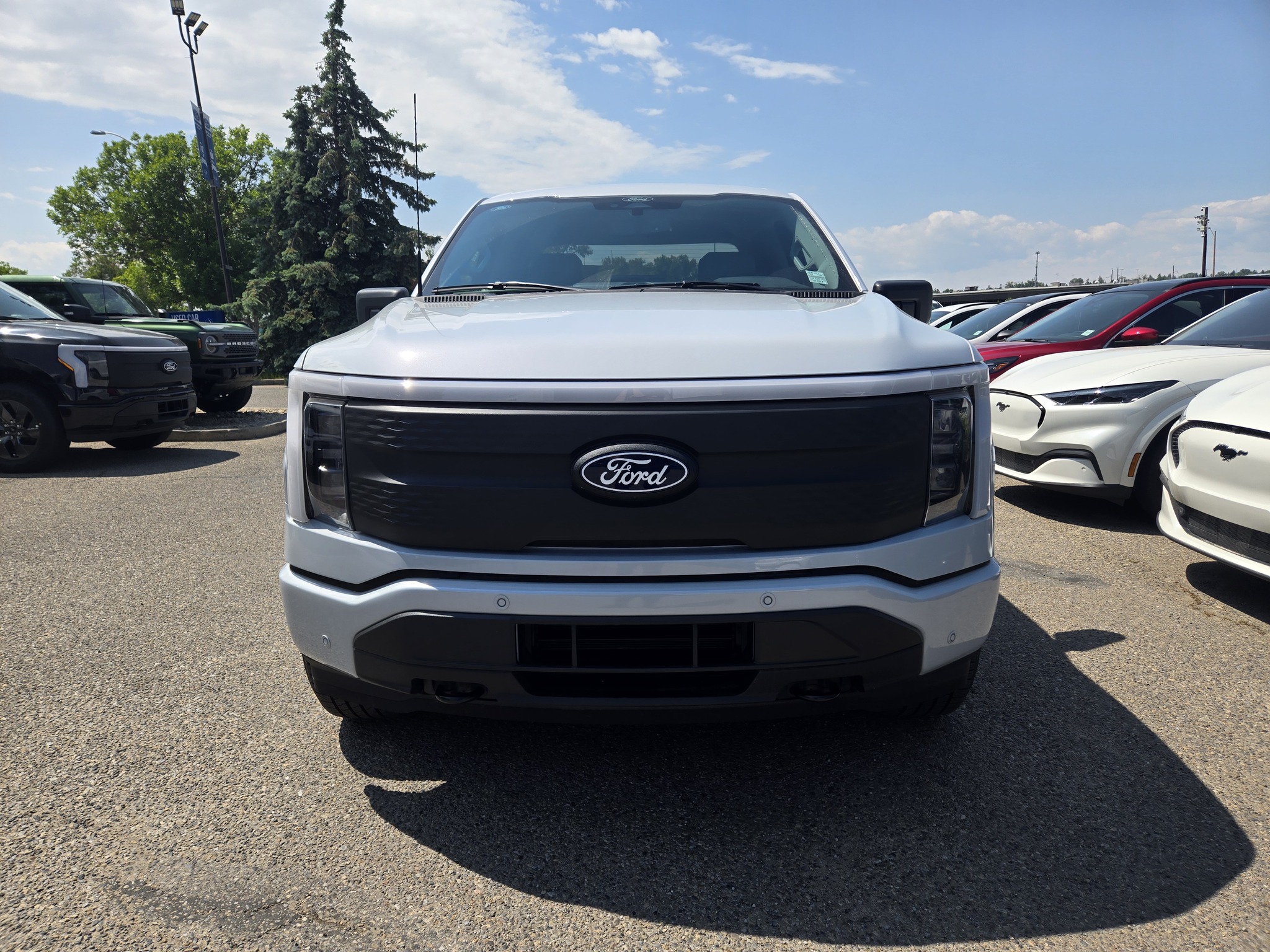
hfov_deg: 73.9
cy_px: 476
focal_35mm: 23
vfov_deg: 58.9
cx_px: 635
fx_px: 844
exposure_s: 1/2436
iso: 25
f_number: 1.8
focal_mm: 5.4
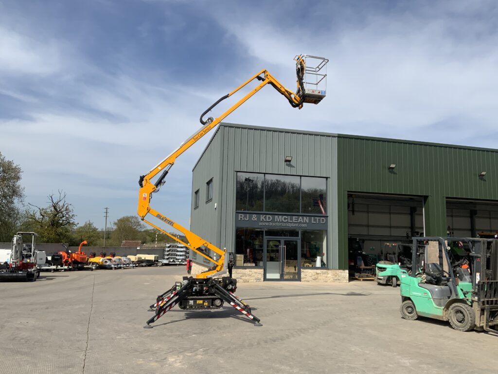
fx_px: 417
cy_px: 187
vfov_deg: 48.2
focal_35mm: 29
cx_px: 249
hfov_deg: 61.7
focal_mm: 3
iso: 16
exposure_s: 1/2801
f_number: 1.8
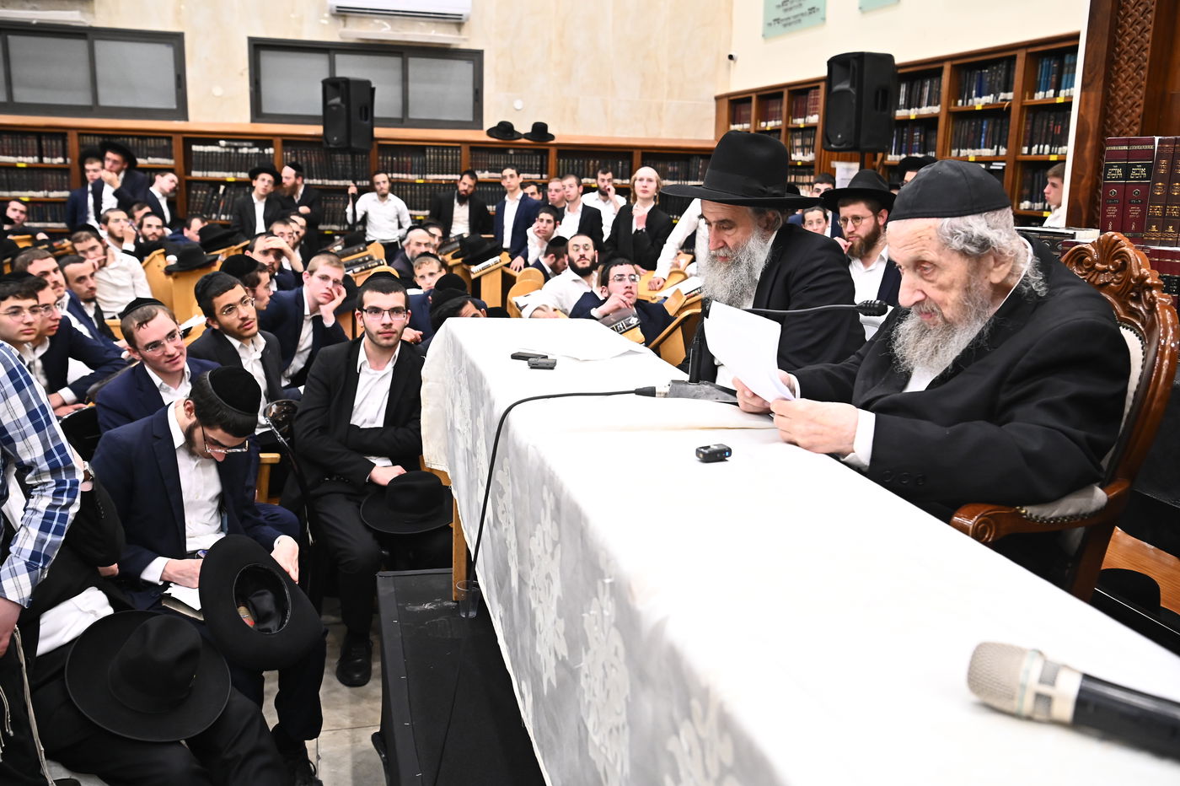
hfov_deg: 55.8
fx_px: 1114
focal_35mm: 34
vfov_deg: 38.8
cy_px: 393
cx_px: 590
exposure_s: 1/200
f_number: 5
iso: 3200
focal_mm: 34
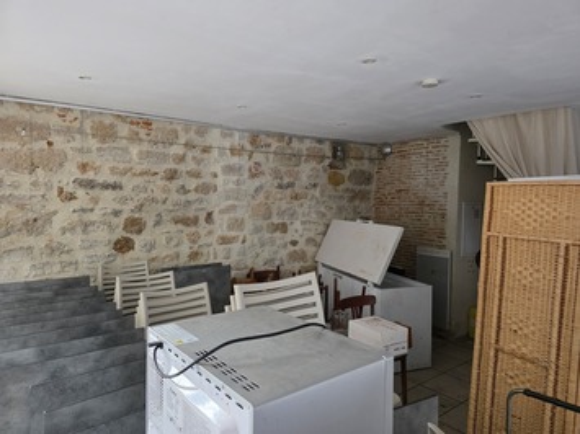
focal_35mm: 23
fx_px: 385
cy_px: 217
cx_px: 290
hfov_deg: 73.9
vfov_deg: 58.9
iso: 640
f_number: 1.7
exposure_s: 1/100
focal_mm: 6.3
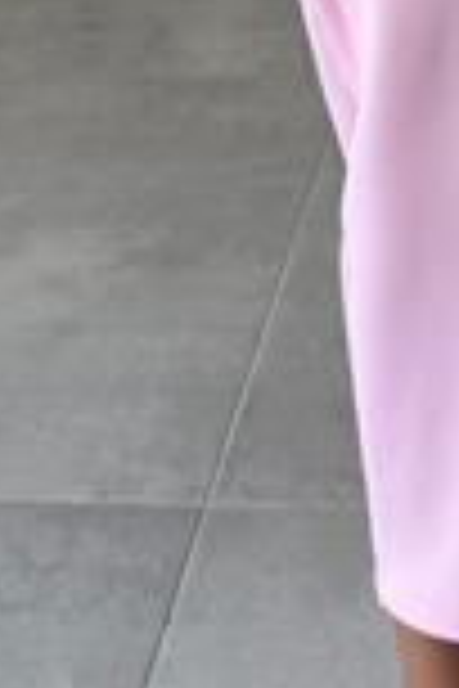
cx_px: 626
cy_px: -112
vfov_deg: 22.3
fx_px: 1625
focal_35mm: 85
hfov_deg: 15.2
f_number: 1.78
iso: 64
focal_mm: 6.86
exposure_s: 1/121
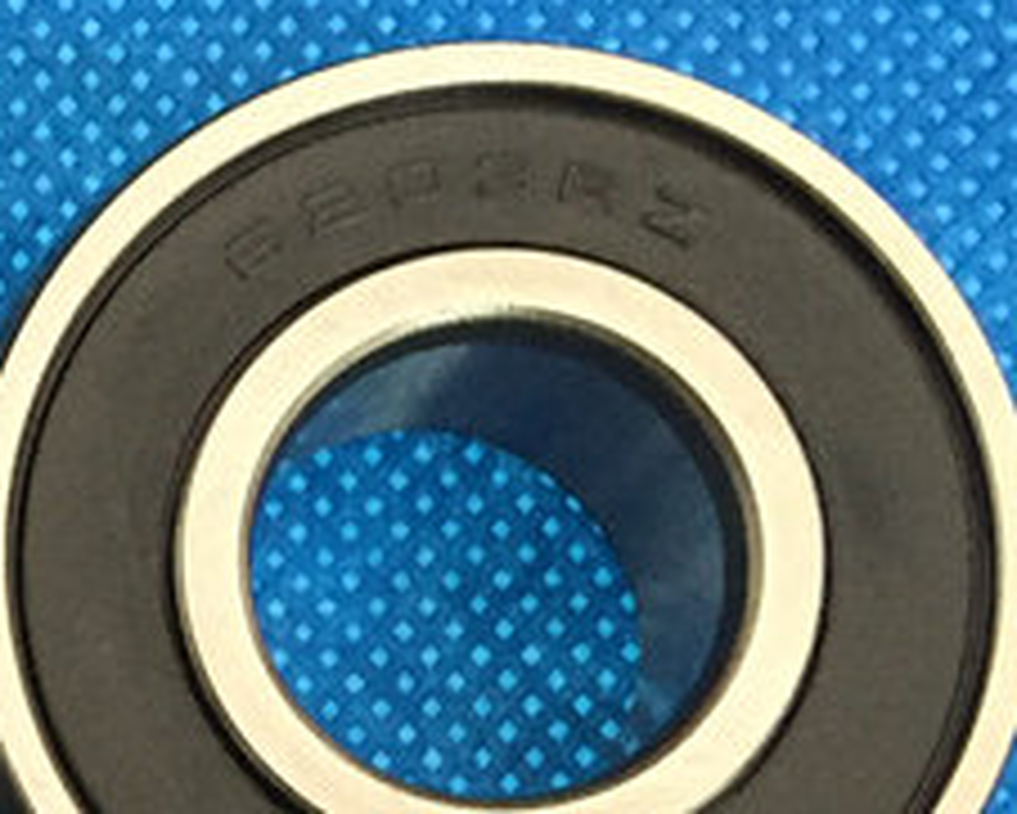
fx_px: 3854
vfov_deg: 11.2
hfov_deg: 13.3
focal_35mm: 128
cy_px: 1498
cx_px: -891
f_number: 2.2
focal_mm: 4.15
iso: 250
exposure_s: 1/17
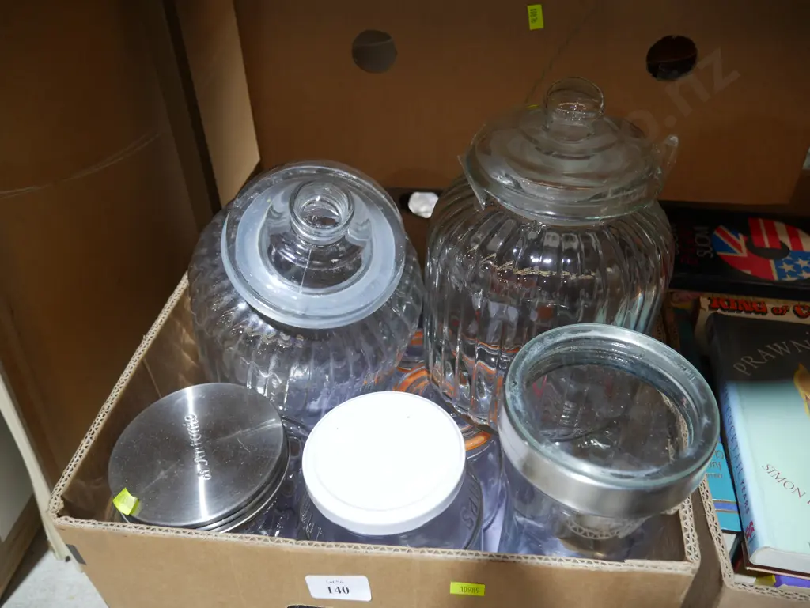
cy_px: 304
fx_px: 655
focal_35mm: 28
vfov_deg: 49.8
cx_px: 405
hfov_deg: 63.4
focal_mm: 14
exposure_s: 1/60
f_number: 3.5
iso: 500
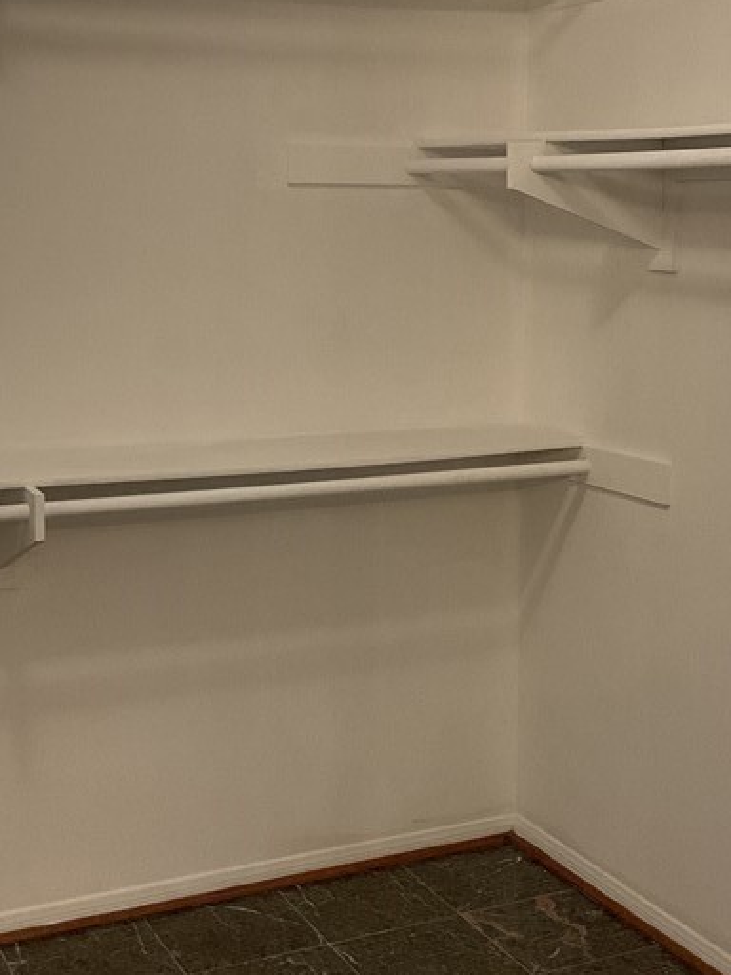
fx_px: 1633
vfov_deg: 33.2
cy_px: 430
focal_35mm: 58
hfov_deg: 25.2
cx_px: 396
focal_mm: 3
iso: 200
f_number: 1.8
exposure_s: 1/60
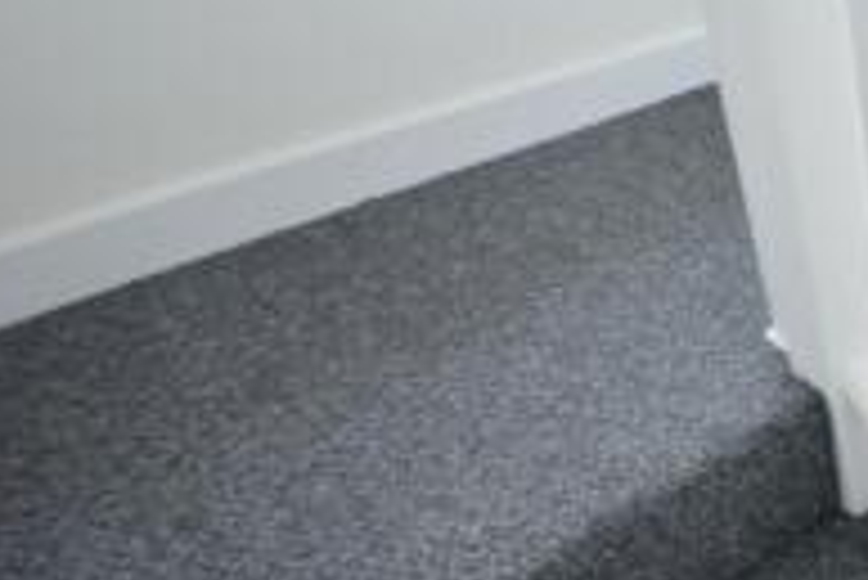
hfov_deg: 39.1
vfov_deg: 36.0
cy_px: 303
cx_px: 1021
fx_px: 893
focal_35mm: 37
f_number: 4
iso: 400
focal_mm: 10
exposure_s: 1/60
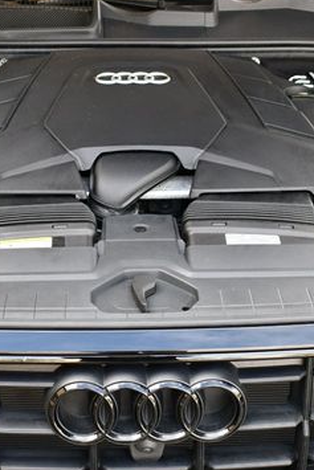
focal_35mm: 65
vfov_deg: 30.9
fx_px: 850
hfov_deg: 20.9
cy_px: 242
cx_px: 156
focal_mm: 18
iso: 400
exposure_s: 1/250
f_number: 3.5
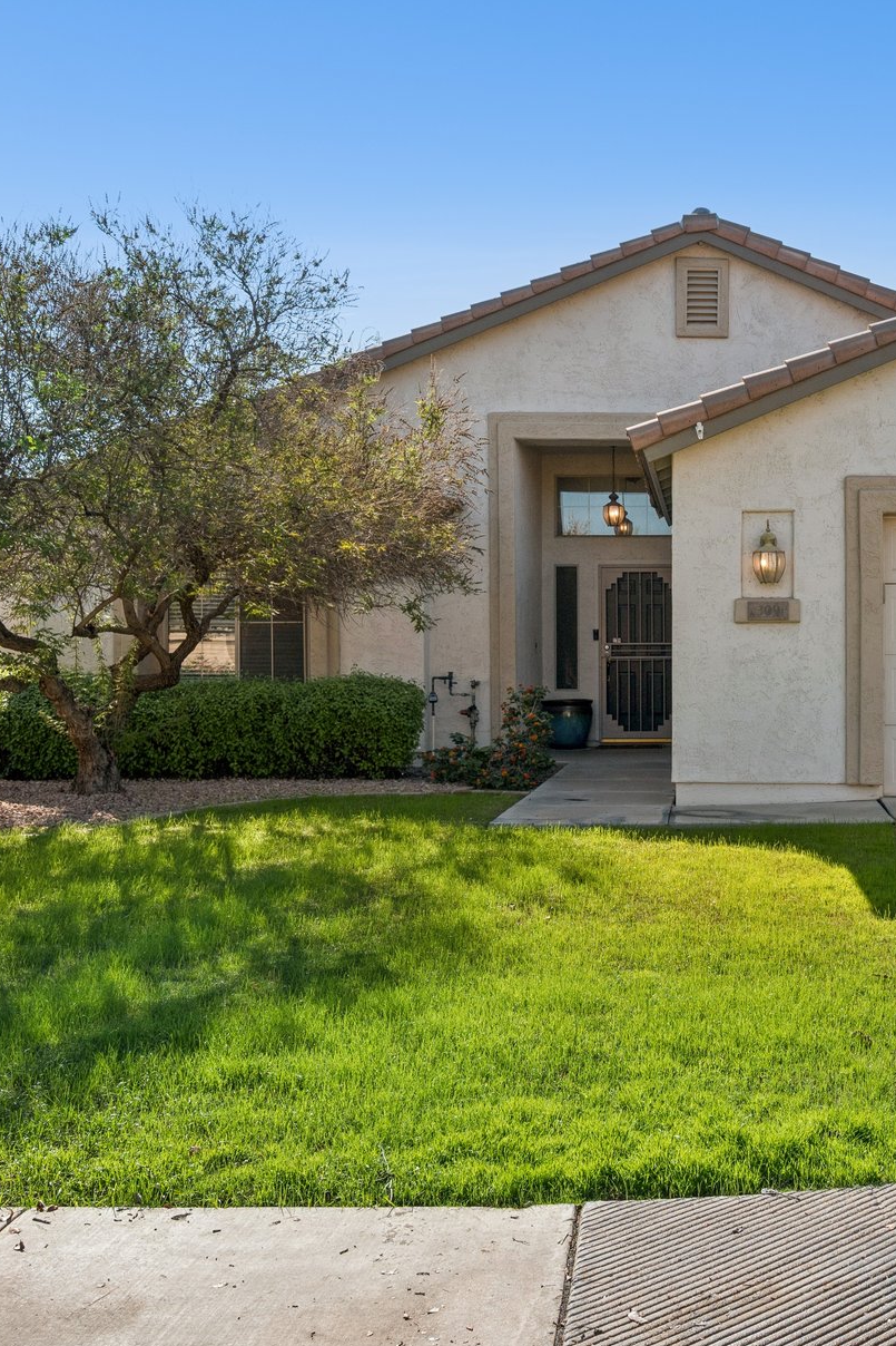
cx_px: 733
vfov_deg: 49.6
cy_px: 669
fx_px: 1456
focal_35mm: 39
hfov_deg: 33.1
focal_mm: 23
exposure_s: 1/640
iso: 320
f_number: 8
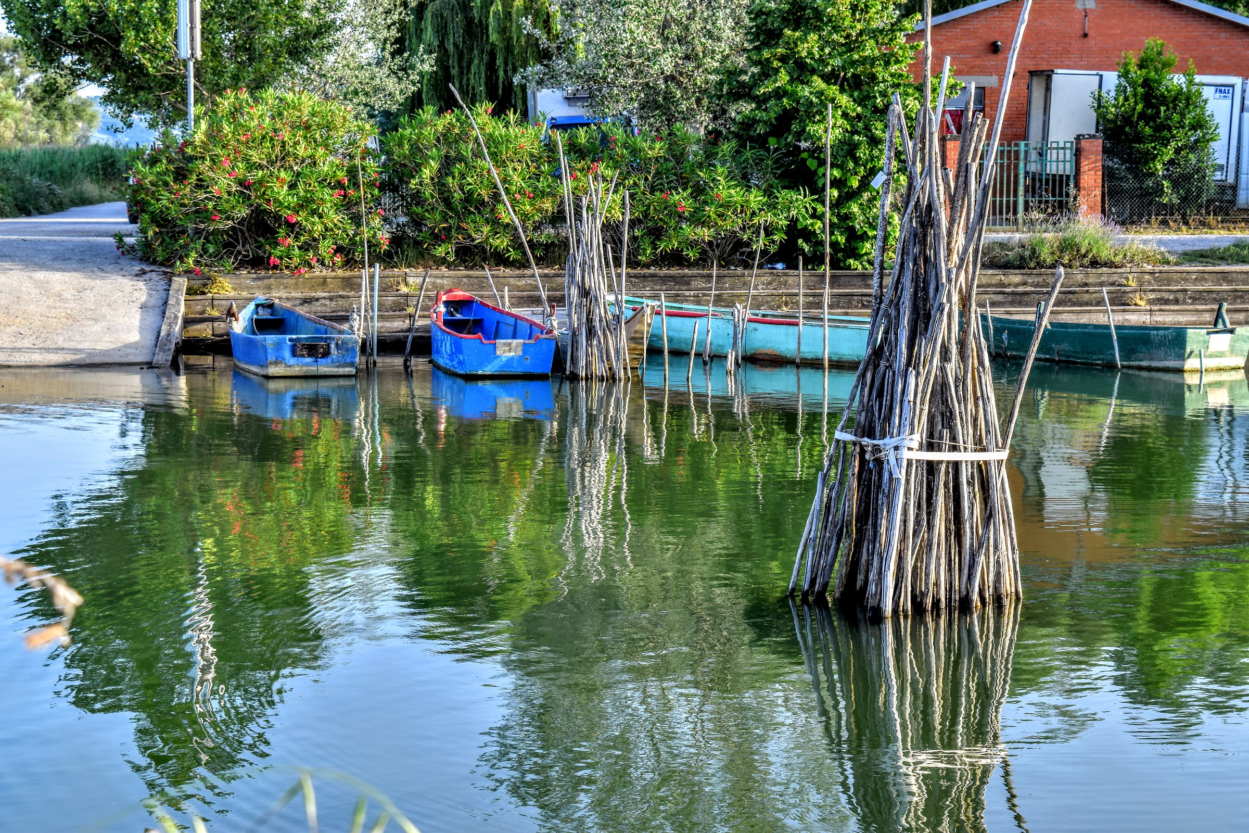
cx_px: 624
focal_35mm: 68
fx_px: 2342
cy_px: 416
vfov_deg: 20.2
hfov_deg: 29.9
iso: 200
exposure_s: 1/100
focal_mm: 45
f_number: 10
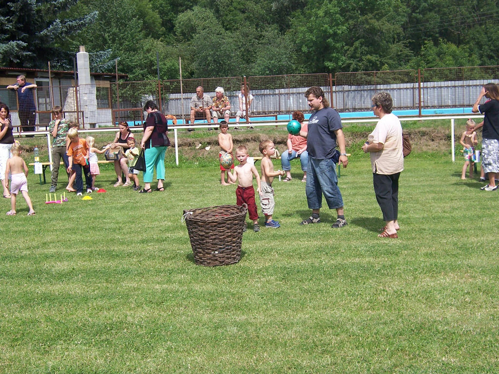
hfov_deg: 38.9
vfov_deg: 29.7
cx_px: 250
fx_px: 706
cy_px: 187
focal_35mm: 49
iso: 80
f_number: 4
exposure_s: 1/750
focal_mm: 8.2
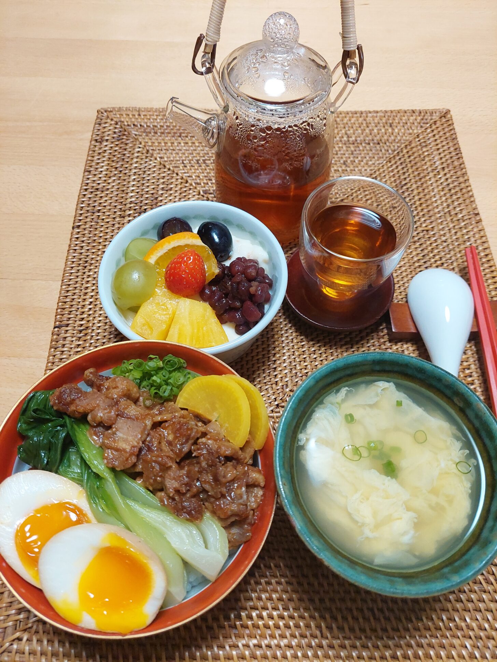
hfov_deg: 56.8
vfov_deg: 71.6
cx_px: 248
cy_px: 331
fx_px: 459
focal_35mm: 24
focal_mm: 5.23
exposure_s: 1/100
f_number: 1.8
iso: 320
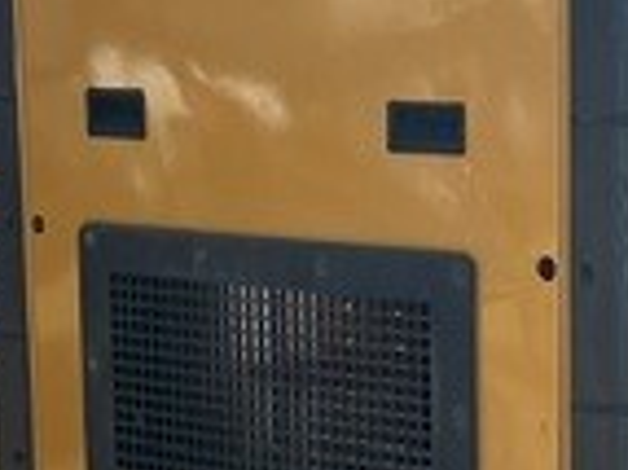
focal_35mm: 130
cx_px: 637
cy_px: 448
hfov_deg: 14.9
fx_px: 2356
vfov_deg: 11.3
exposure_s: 1/1055
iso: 25
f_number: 1.8
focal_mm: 3
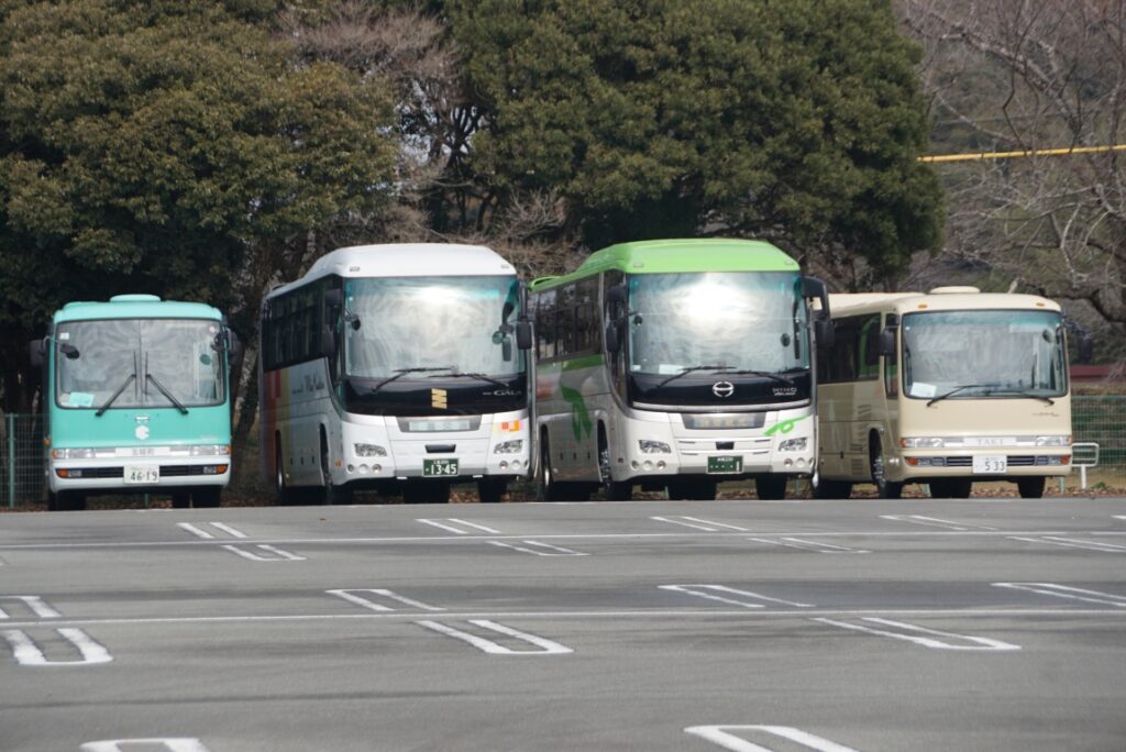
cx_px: 563
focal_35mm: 158
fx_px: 4929
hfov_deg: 13.0
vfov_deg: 8.7
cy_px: 376
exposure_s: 1/320
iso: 100
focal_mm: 105
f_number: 7.1
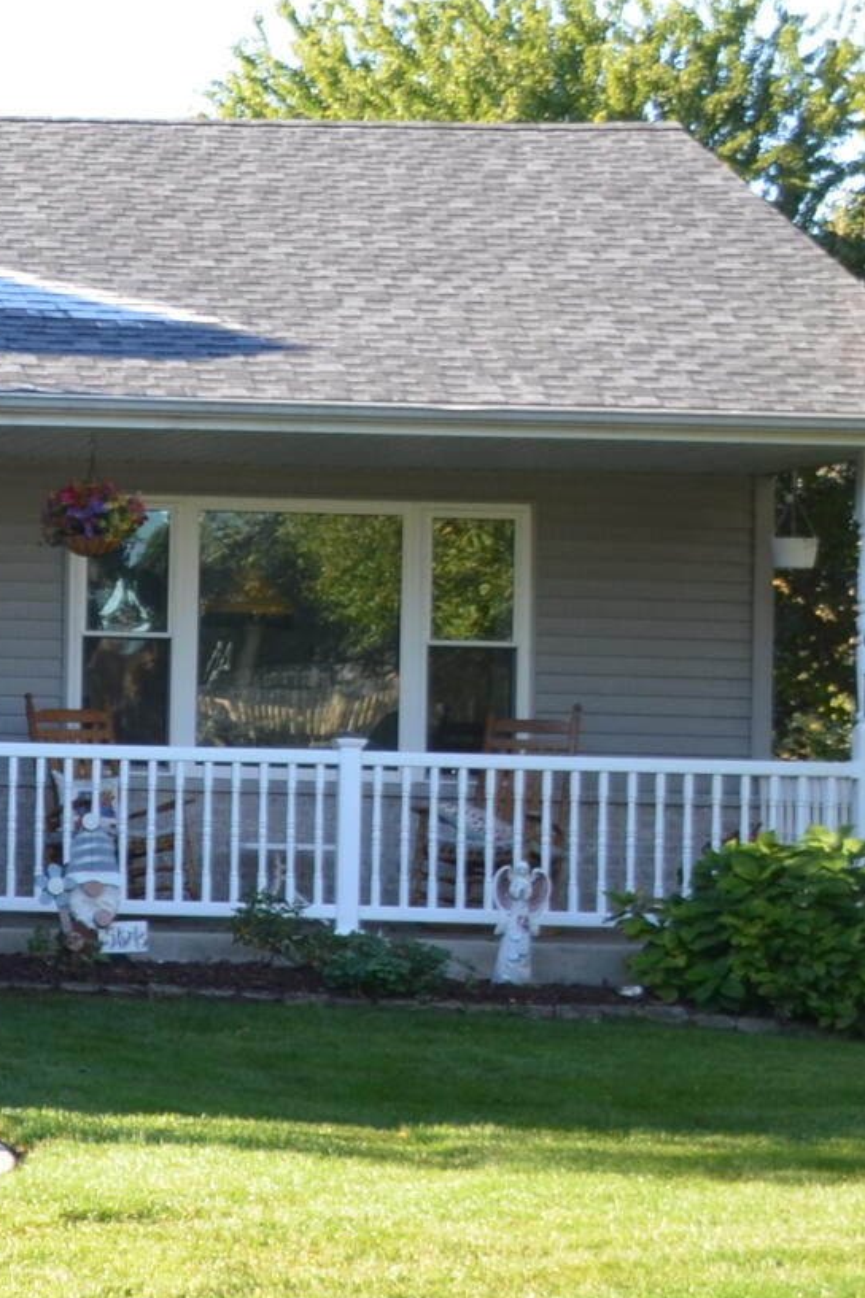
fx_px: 4364
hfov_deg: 10.1
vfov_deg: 16.9
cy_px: 530
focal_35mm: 121
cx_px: -1124
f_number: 3.5
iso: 200
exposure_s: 1/125
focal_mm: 22
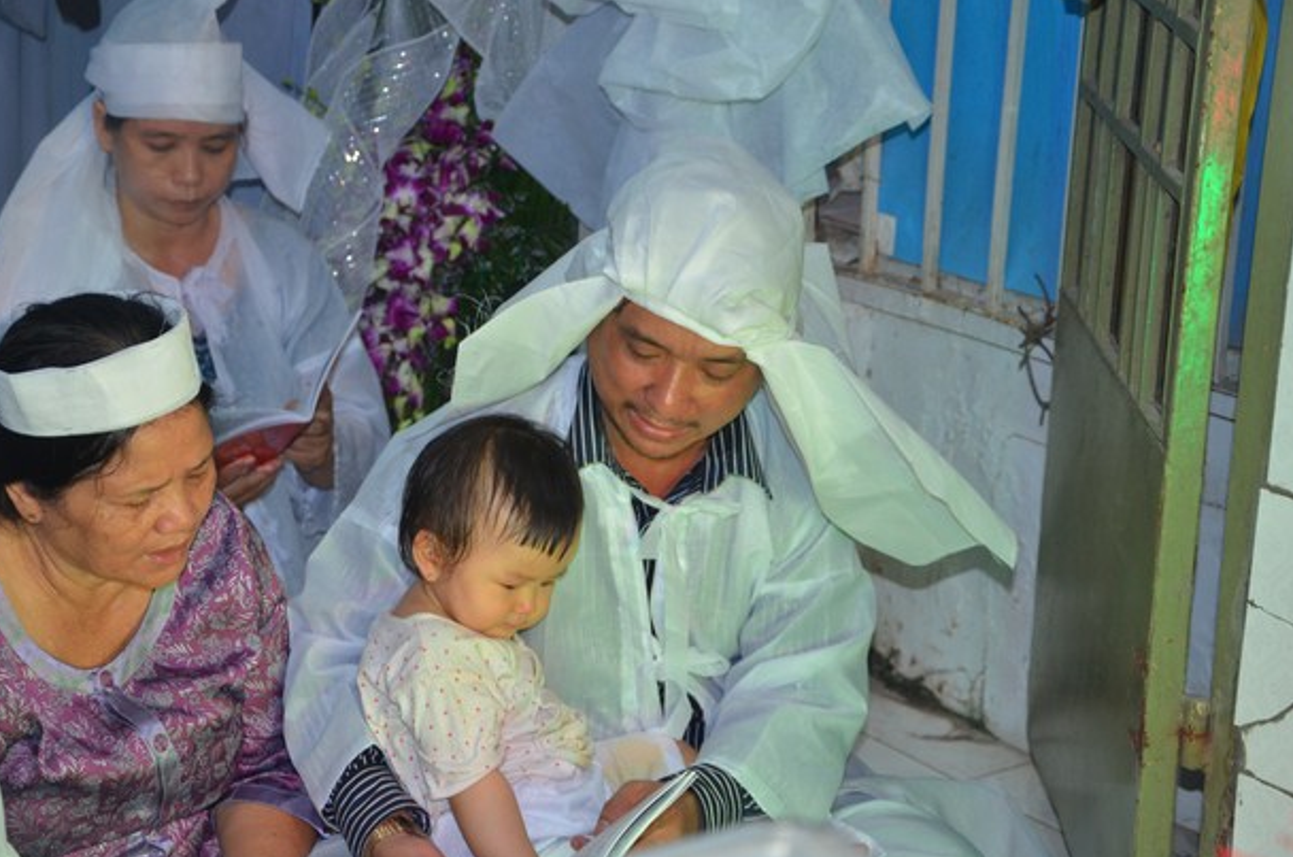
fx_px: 2760
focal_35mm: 77
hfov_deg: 26.4
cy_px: 441
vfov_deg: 17.6
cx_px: 627
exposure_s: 1/60
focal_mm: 48
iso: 640
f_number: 4.8
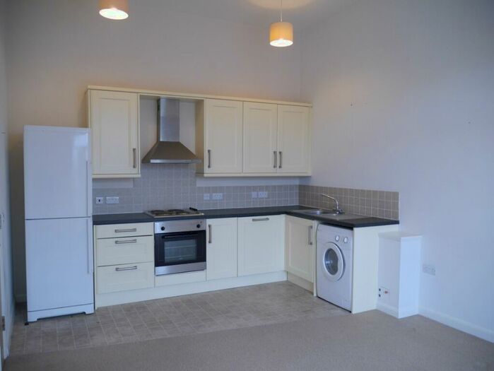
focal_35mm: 28
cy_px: 186
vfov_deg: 49.8
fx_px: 400
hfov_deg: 63.4
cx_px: 247
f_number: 3.5
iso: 640
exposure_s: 1/60
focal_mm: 14
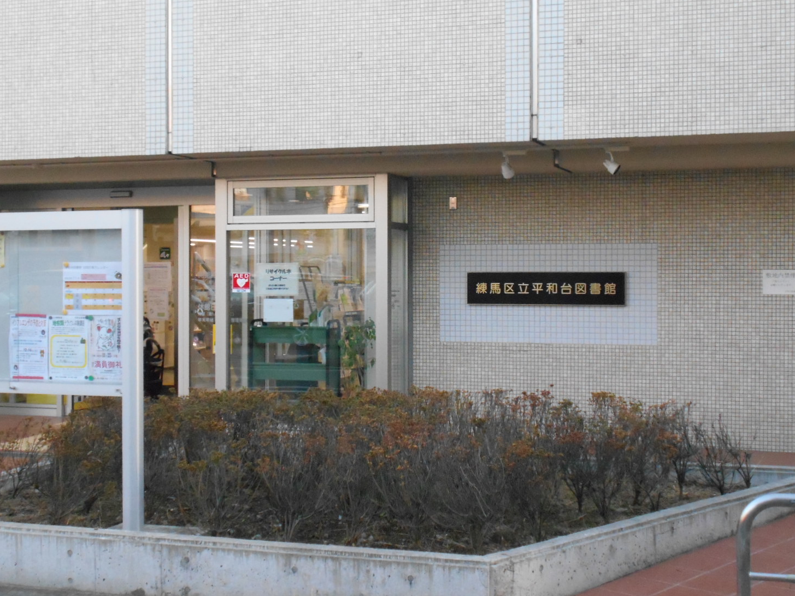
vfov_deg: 26.5
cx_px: 409
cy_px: 276
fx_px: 1263
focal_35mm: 55
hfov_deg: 34.9
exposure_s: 1/200
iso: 800
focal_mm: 8.8
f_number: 4.5
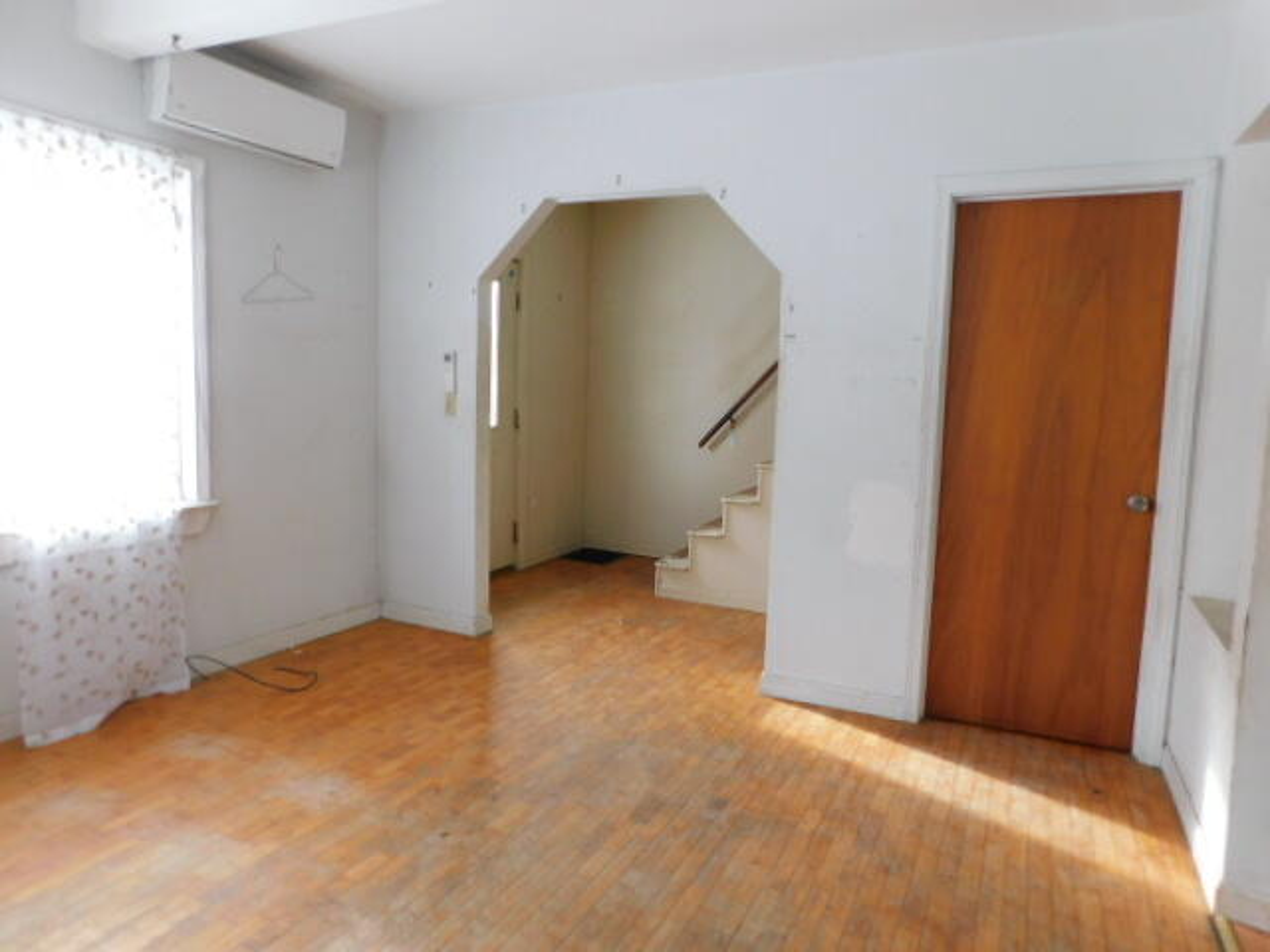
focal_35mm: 23
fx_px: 844
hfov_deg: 73.9
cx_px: 635
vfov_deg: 58.9
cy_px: 476
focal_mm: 4
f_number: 3
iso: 125
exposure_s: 1/50
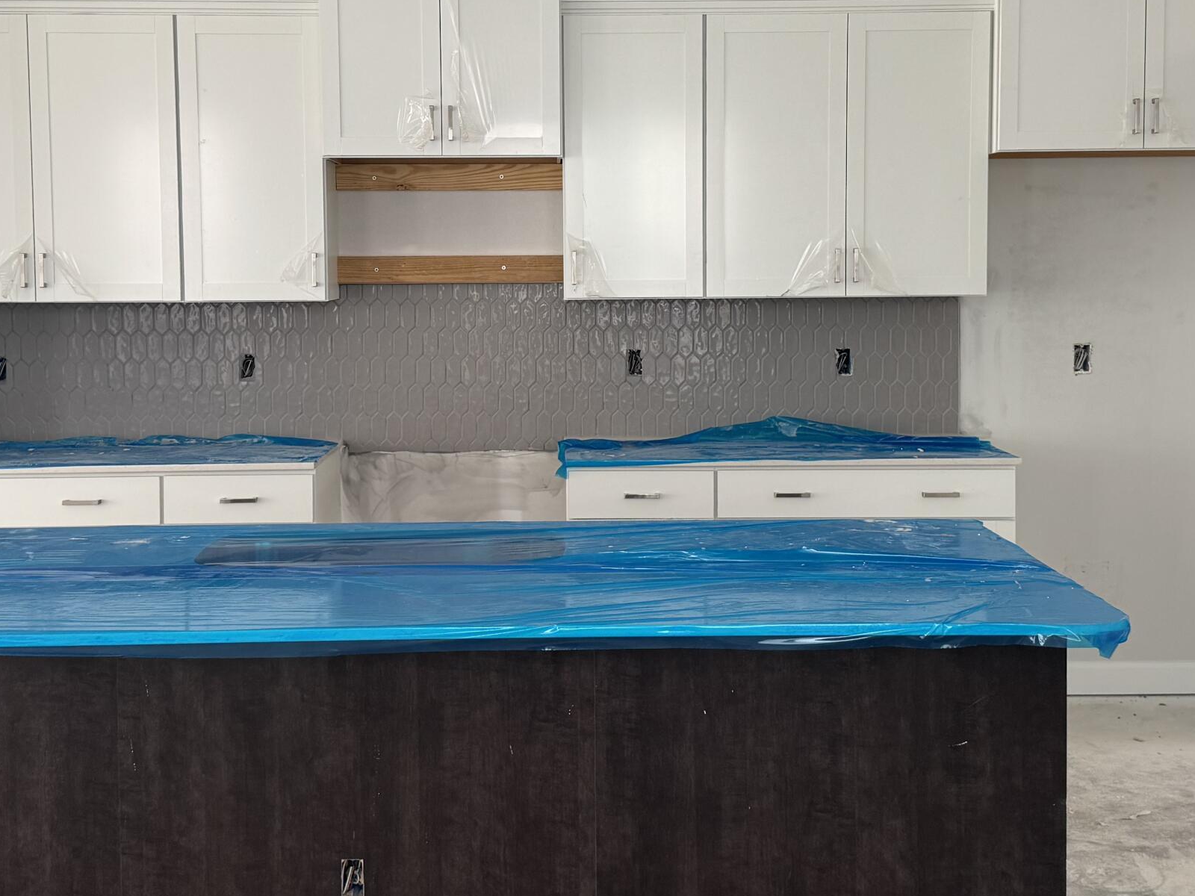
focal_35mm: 45
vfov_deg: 32.0
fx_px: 1553
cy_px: 330
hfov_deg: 42.1
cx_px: 591
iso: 125
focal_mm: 6.76
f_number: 1.78
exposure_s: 1/121
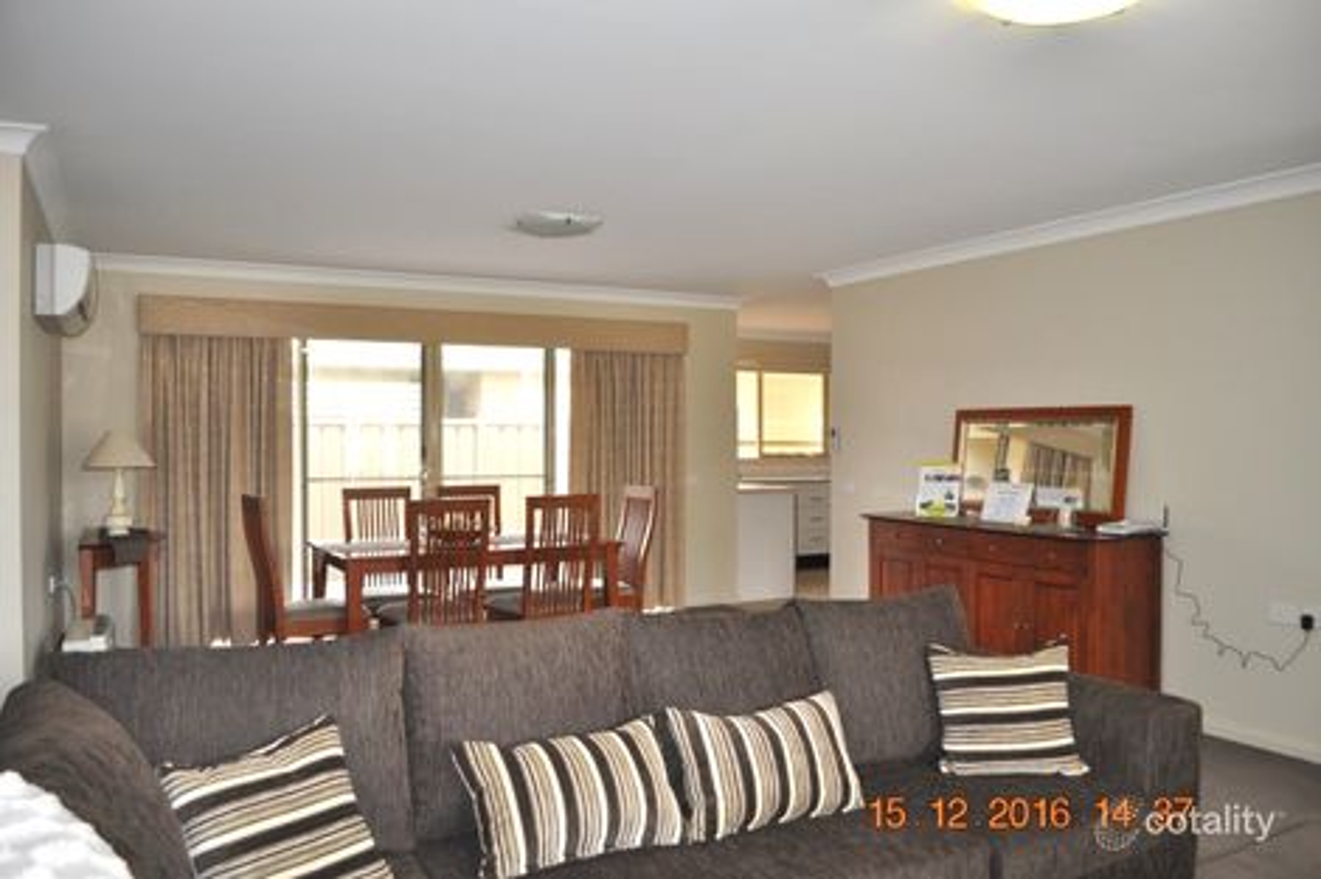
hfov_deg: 67.4
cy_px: 440
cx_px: 660
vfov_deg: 47.9
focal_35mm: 27
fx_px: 990
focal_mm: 18
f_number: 3.5
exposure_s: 1/125
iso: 560
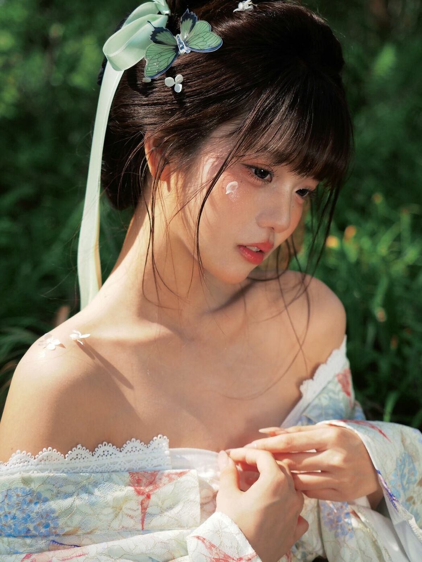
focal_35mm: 80
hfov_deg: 18.4
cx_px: 211
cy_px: 281
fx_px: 1300
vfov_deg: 24.4
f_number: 2.8
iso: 500
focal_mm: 40
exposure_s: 1/1600
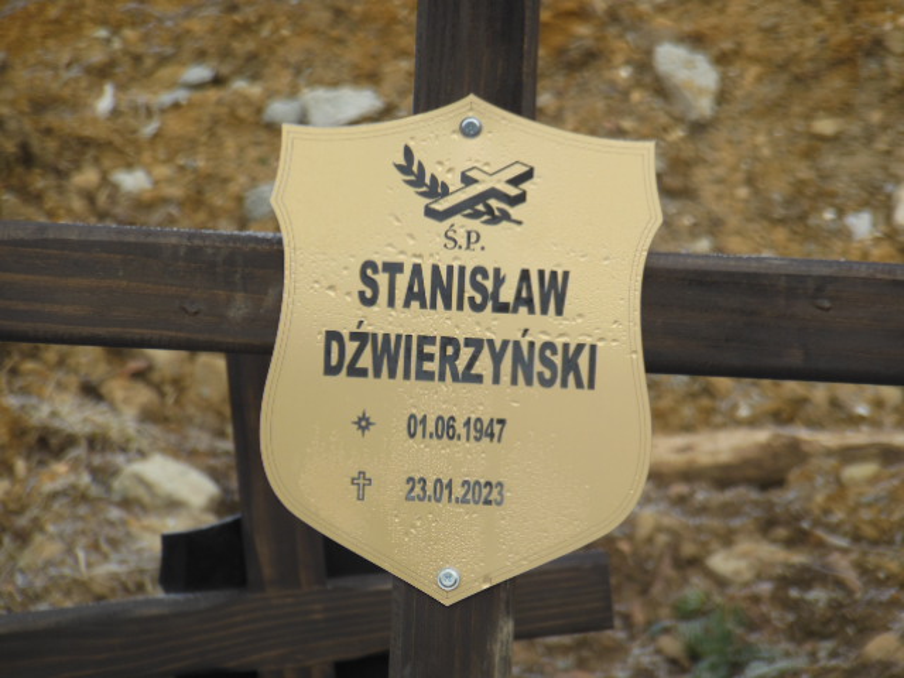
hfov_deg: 7.9
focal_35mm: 250
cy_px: 339
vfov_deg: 5.9
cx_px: 452
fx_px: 6529
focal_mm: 45
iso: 125
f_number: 5.8
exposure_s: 1/200
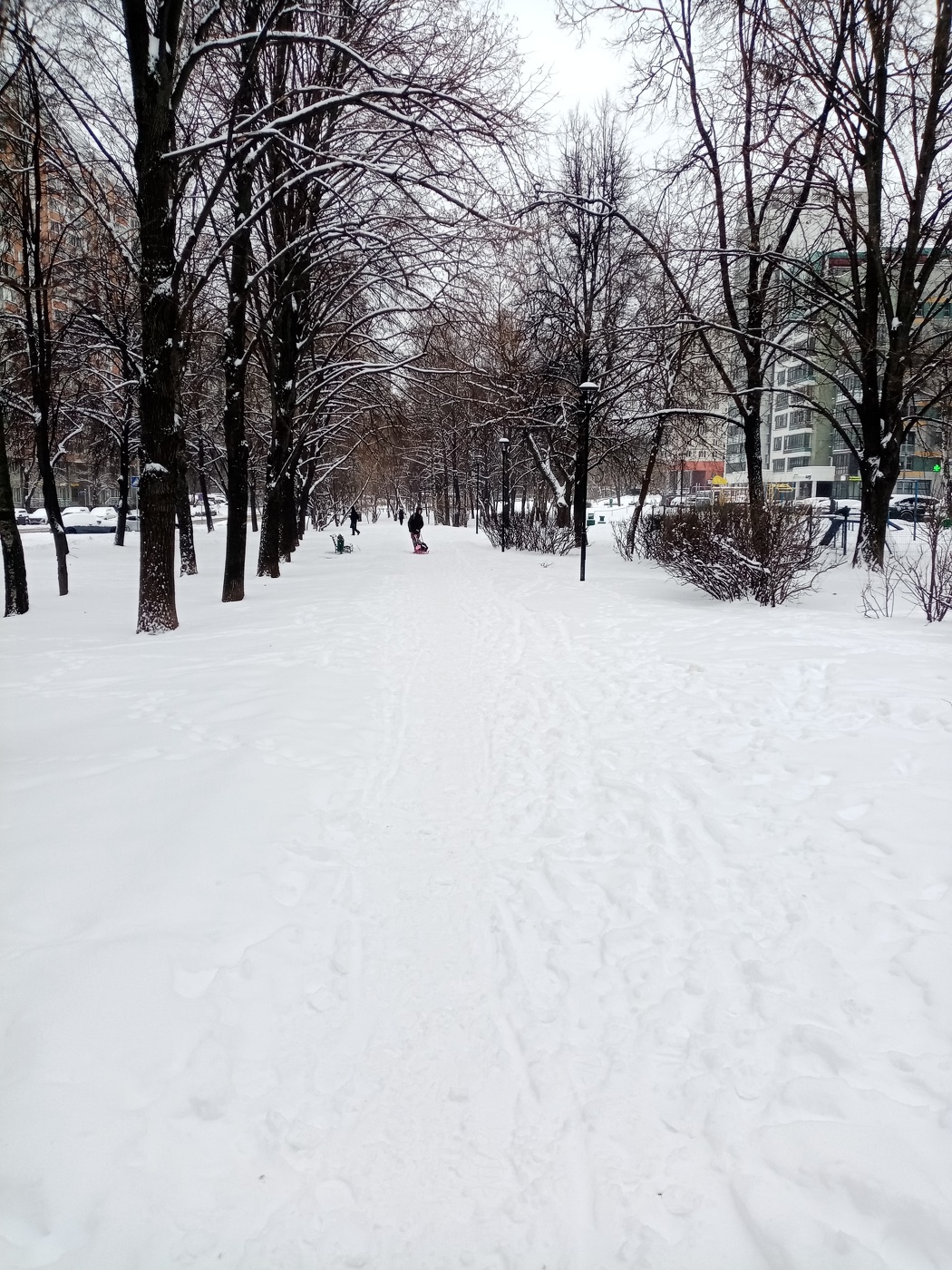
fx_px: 953
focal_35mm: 26
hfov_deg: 53.1
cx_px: 476
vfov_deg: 67.3
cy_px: 635
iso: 112
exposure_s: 1/224
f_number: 1.8
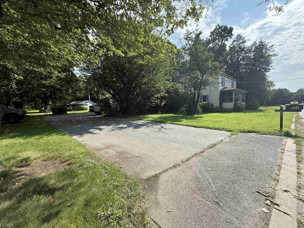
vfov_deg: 85.7
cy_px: 114
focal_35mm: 14
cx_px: 152
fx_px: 123
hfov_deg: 102.1
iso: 50
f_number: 2.2
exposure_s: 1/853
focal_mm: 2.22
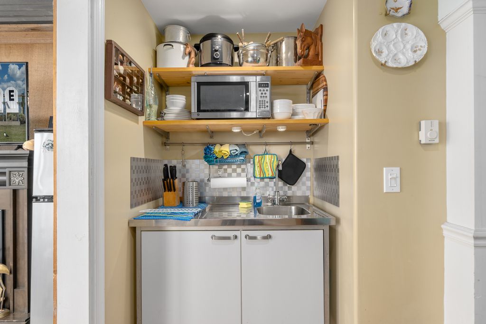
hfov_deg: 86.9
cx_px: 243
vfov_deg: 64.6
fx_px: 257
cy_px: 162
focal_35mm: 19
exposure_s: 1/6
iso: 320
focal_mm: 19
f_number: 8
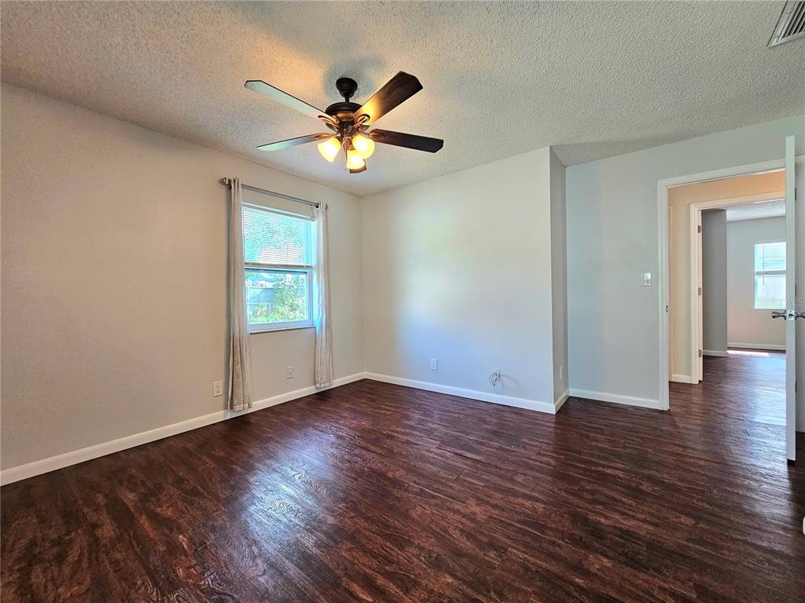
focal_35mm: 13
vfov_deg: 89.9
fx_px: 302
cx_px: 402
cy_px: 302
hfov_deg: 106.2
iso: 160
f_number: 2.2
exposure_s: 1/60.2
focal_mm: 2.2
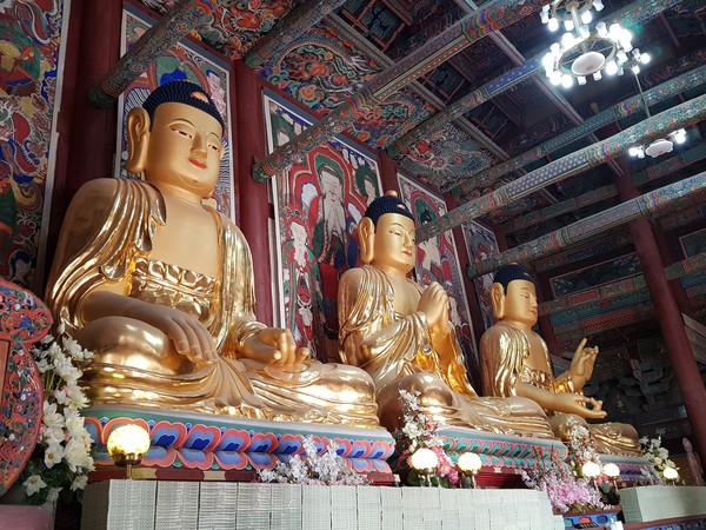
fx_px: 530
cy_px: 265
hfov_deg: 67.3
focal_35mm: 26
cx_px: 353
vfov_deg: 53.1
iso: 200
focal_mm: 4.2
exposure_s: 1/30
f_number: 1.7
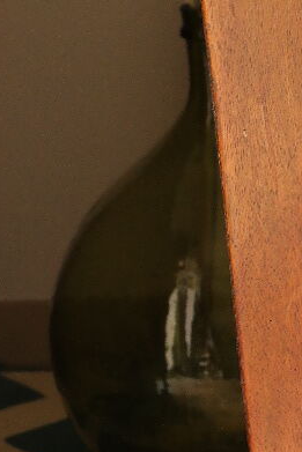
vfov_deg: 10.8
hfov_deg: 7.0
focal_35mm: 190
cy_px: 388
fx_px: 2389
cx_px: 544
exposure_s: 1/25
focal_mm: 28
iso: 800
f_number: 5.6
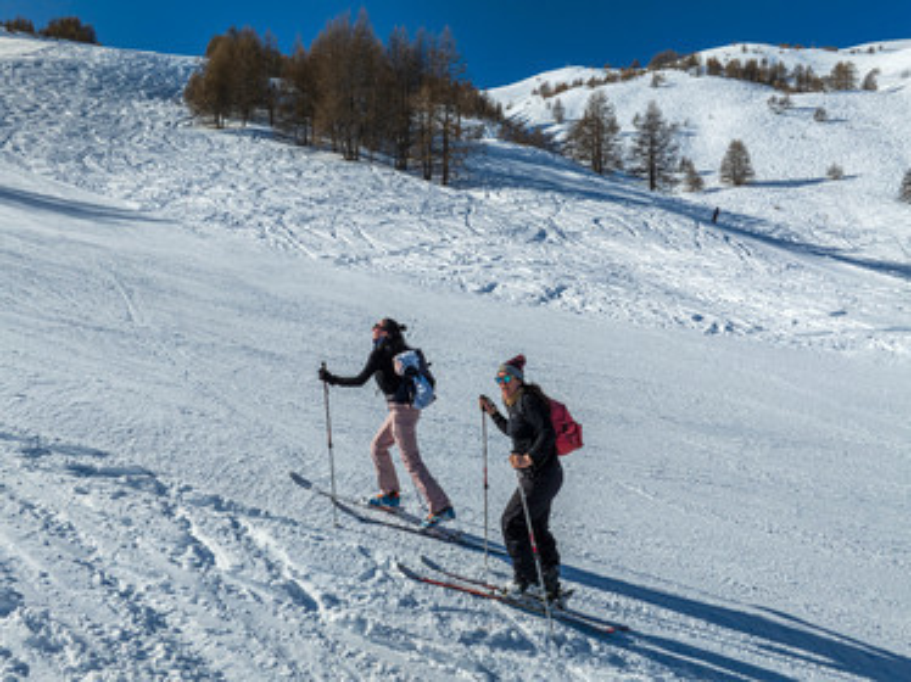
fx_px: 631
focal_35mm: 24
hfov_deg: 71.6
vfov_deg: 56.8
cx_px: 456
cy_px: 341
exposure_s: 1/500
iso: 100
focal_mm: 12.3
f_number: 11
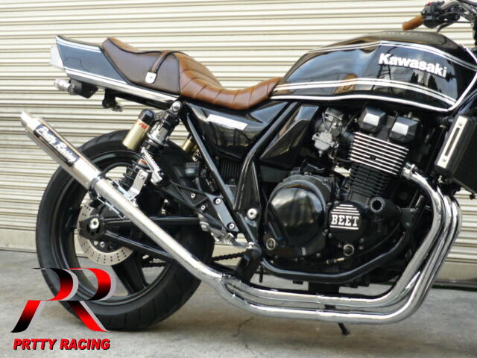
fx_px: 965
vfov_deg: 21.0
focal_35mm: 70
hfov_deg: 27.8
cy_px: 179
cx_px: 238
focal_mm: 7.2
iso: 125
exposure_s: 1/40
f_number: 3
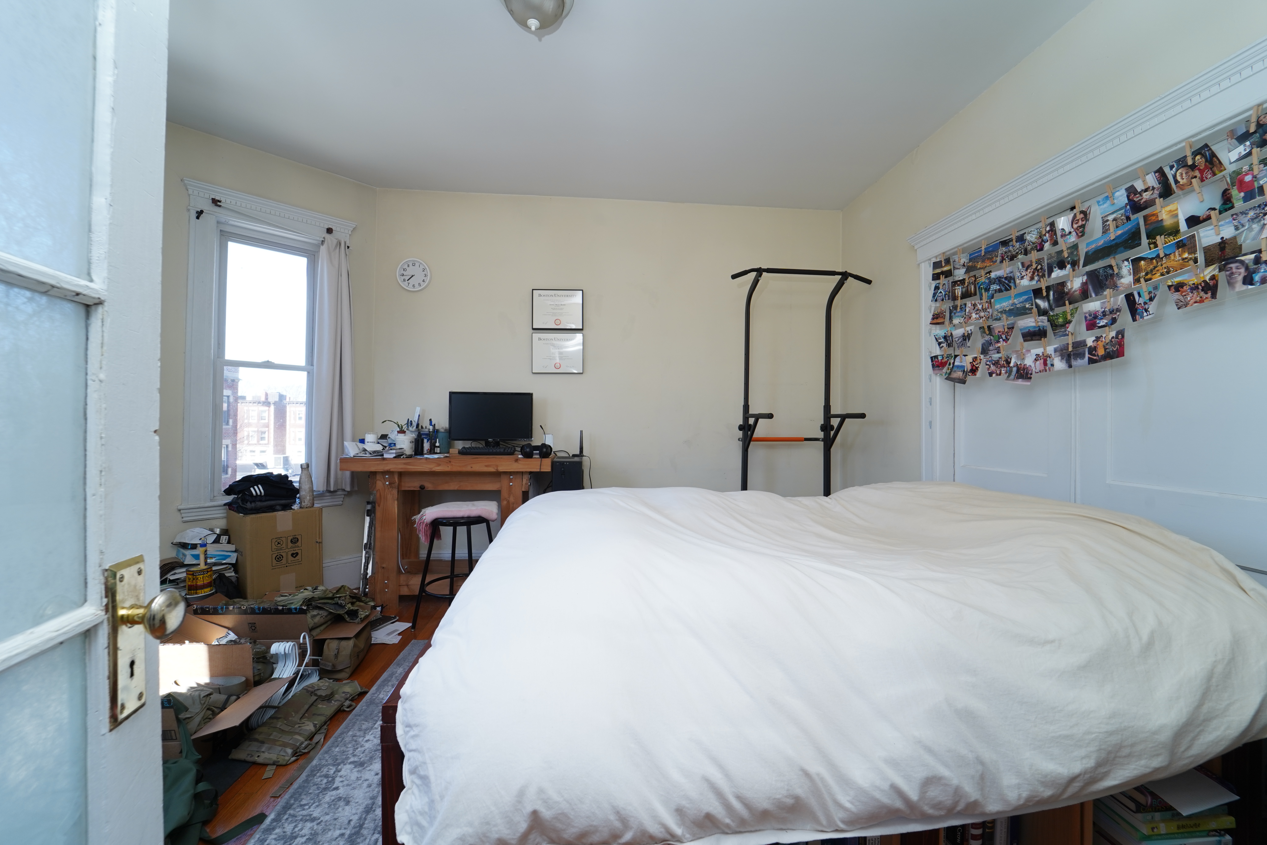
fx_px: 493
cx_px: 634
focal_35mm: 14
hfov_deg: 104.3
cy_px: 422
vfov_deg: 81.2
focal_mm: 14
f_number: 9
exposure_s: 1/40
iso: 400
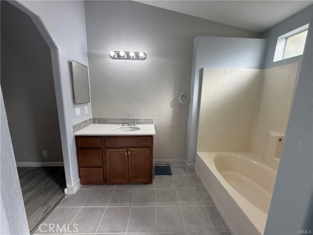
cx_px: 156
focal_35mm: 14
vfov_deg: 85.7
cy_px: 118
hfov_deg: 102.1
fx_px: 127
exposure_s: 1/120
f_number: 2.2
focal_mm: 2.22
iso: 100
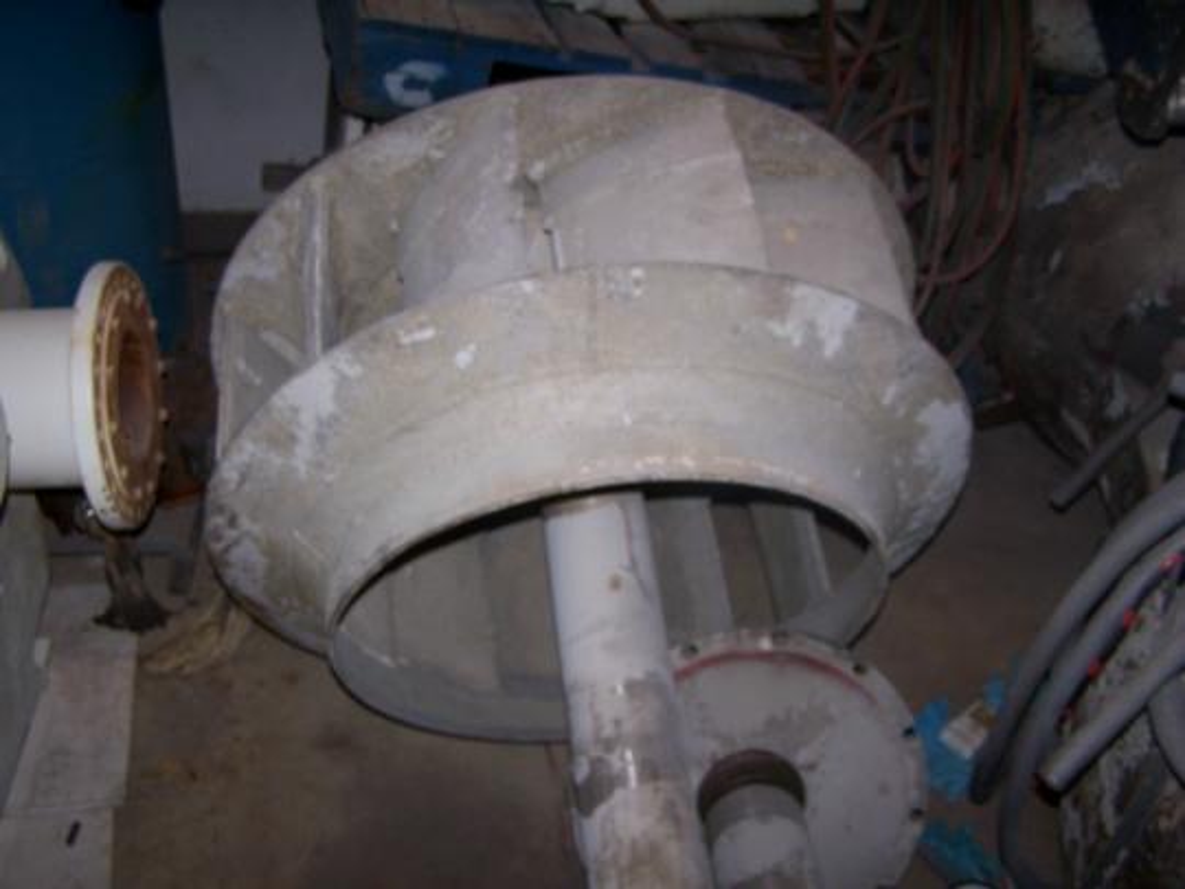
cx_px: 592
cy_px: 444
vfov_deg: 37.7
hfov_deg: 49.0
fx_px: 1301
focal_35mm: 38
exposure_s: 1/60
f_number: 2.8
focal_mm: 6.3
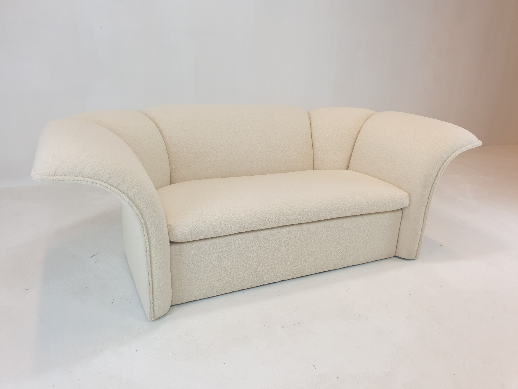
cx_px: 259
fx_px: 389
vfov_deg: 53.1
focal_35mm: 26
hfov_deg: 67.3
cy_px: 194
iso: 64
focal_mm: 4.3
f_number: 2.4
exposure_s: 1/100
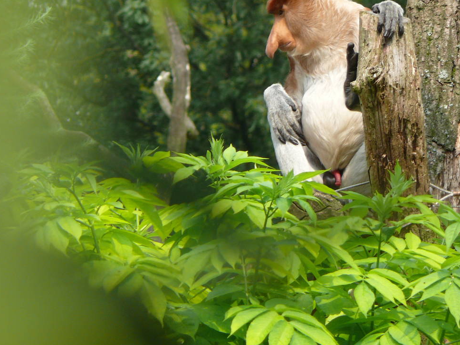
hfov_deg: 2.9
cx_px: 301
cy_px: 70
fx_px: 9222
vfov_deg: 2.1
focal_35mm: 694
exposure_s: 1/200
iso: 100
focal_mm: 88.8
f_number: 5.6
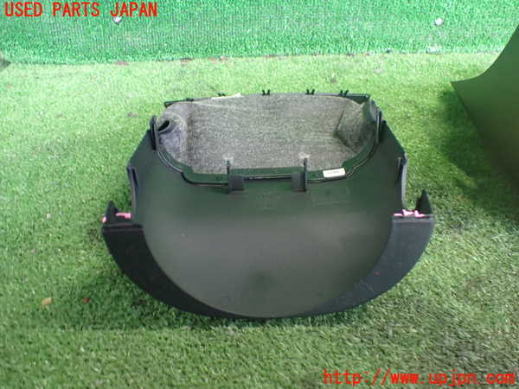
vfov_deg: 46.8
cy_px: 194
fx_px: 450
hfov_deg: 60.0
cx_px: 260
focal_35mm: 30
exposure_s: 1/40
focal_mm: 5.4
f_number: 2.3
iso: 800
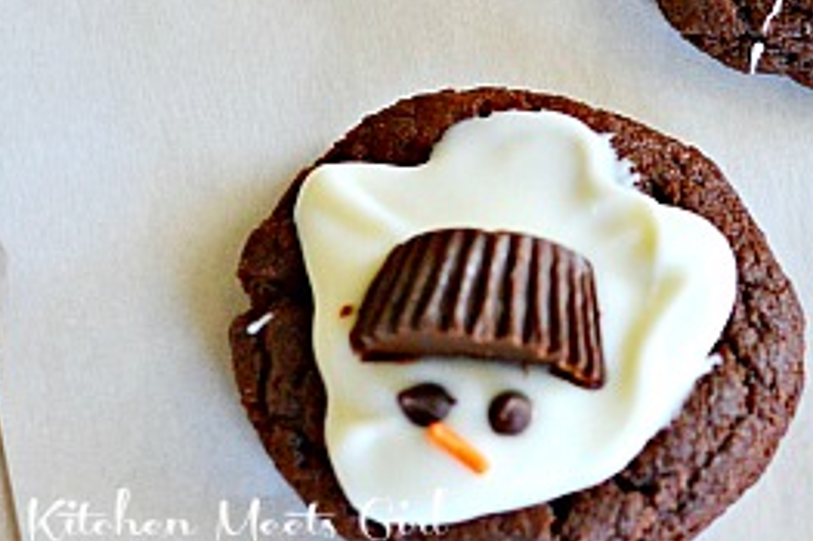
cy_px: -25
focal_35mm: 171
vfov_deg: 8.0
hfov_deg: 11.8
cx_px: 906
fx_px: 3859
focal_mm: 50
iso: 800
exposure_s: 1/60
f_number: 3.5
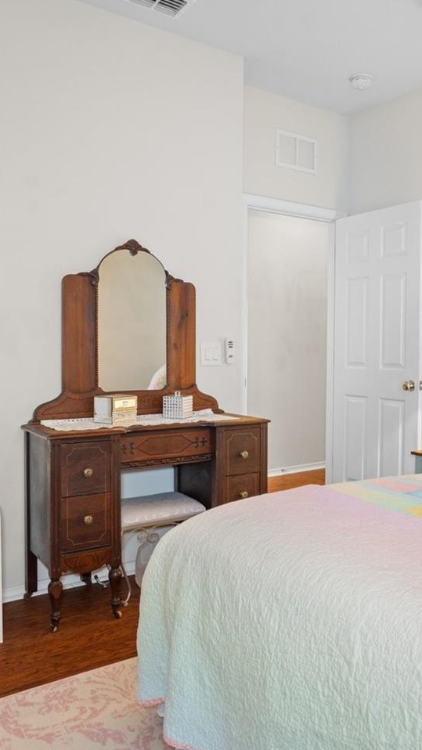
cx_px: 292
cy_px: 361
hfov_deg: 40.8
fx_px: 557
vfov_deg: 67.9
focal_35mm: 28
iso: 400
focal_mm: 16
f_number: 8
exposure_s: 2.5
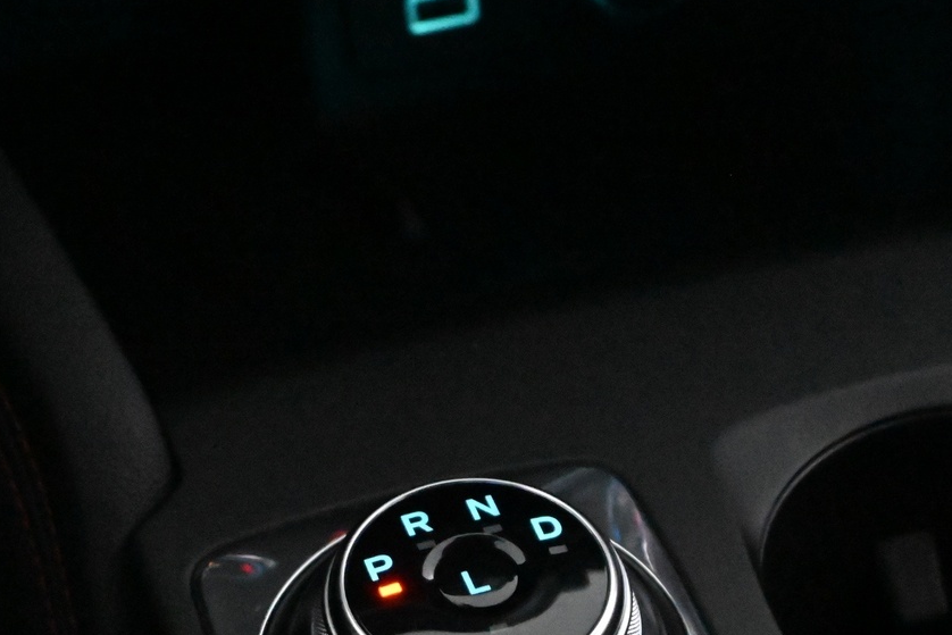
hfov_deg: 14.2
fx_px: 3835
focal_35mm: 145
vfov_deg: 9.4
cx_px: 460
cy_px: 543
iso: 20000
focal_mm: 50
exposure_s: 1/80
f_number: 6.3
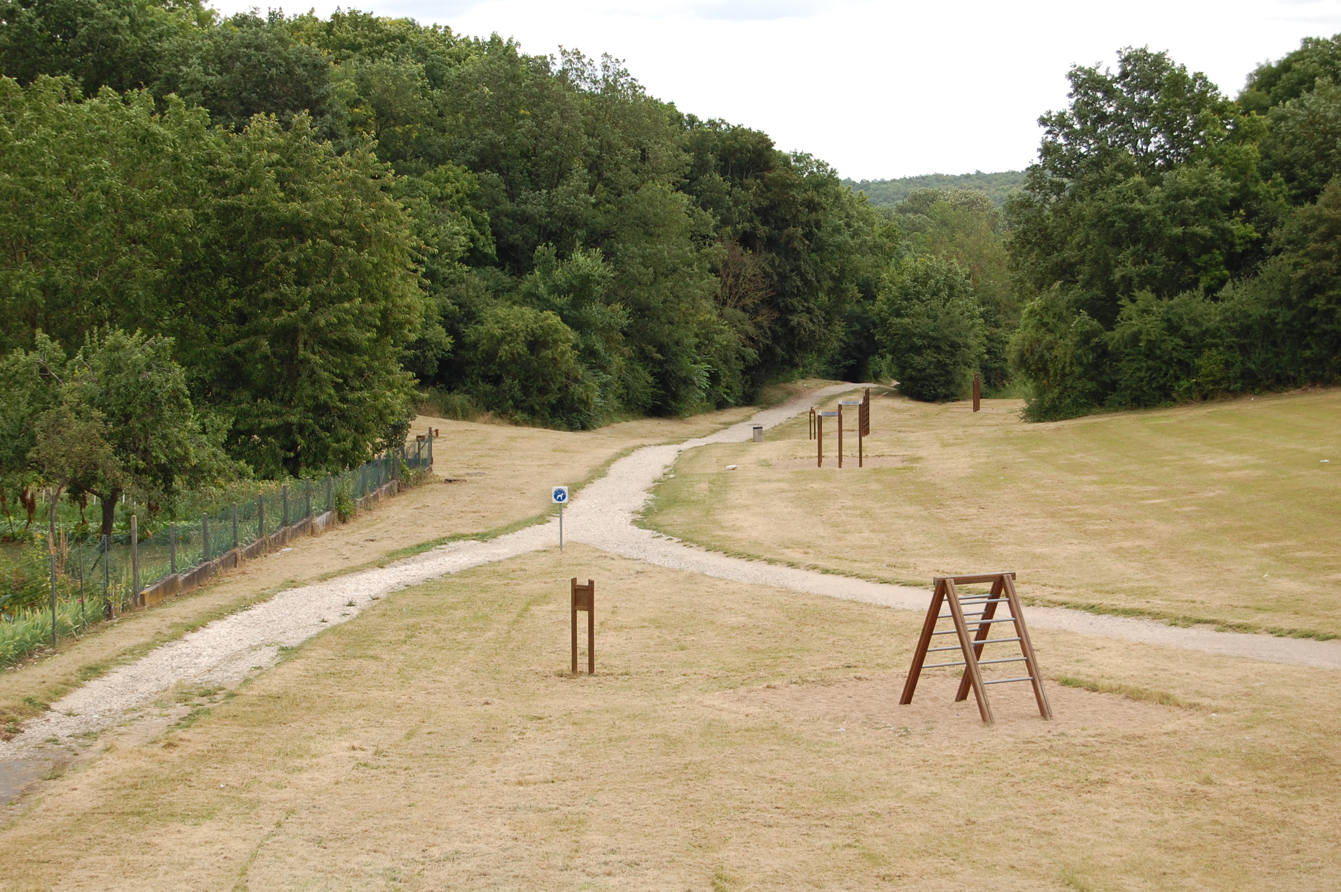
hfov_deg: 27.0
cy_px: 446
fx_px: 2791
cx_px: 670
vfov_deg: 18.1
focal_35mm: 75
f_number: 7.1
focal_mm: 50
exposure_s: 1/200
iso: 200
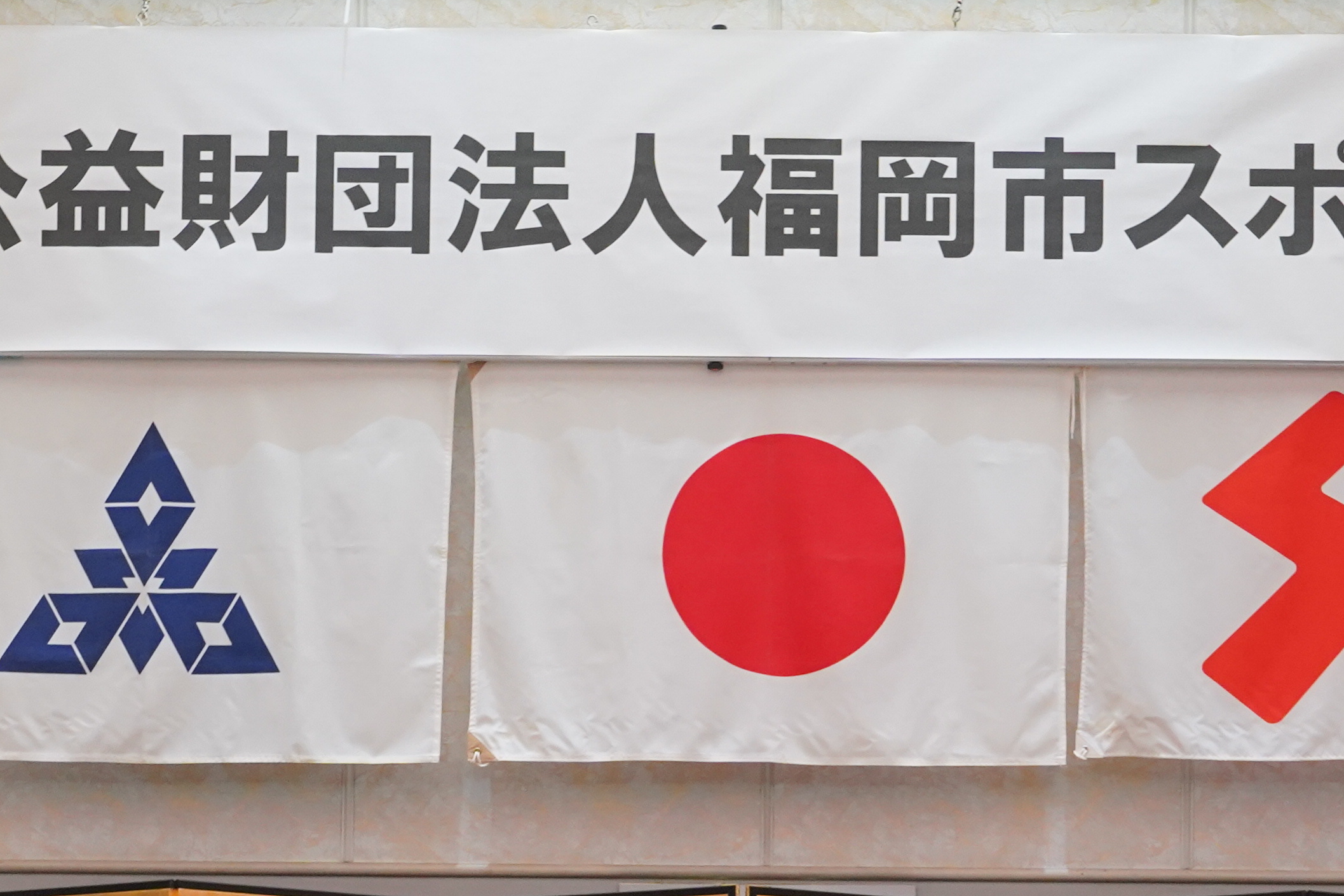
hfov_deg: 14.8
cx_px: 702
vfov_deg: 9.7
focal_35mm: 139
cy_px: 1096
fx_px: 5189
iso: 3200
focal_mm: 49
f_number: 5.6
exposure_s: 1/160
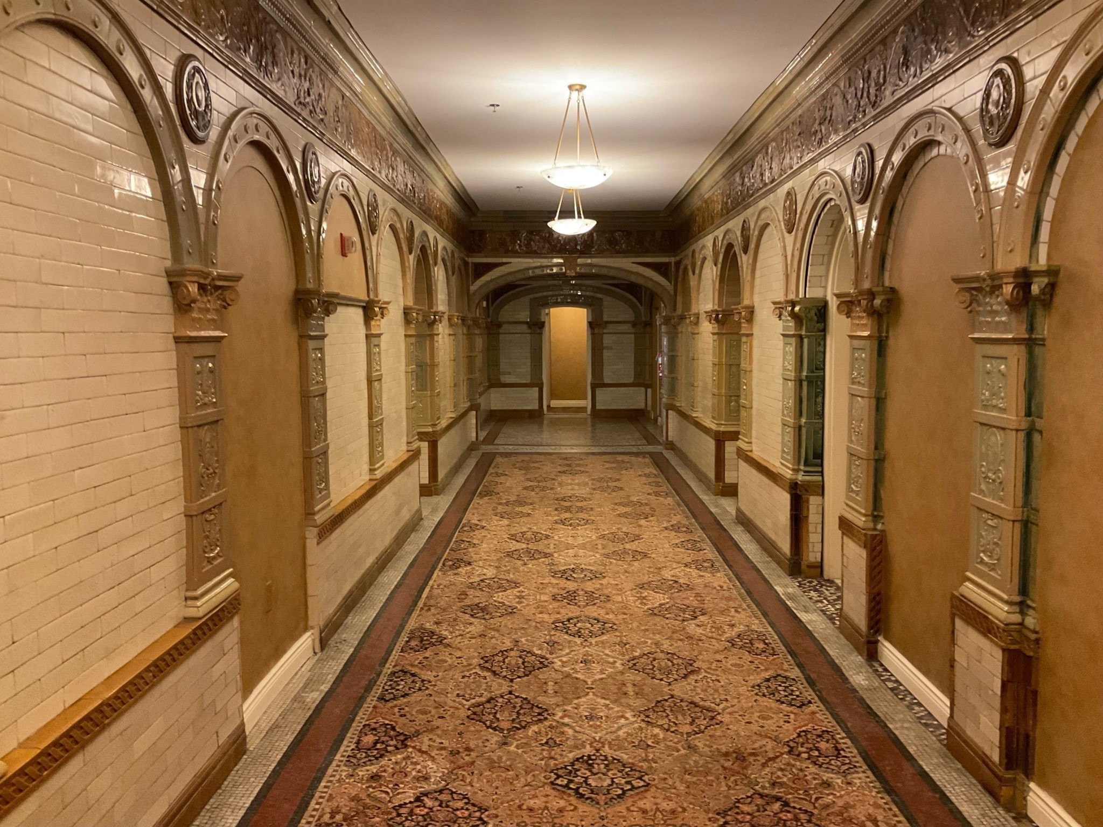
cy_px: 414
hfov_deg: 61.7
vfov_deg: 48.2
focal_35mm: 29
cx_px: 552
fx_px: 924
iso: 250
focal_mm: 3
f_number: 1.8
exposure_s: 1/30
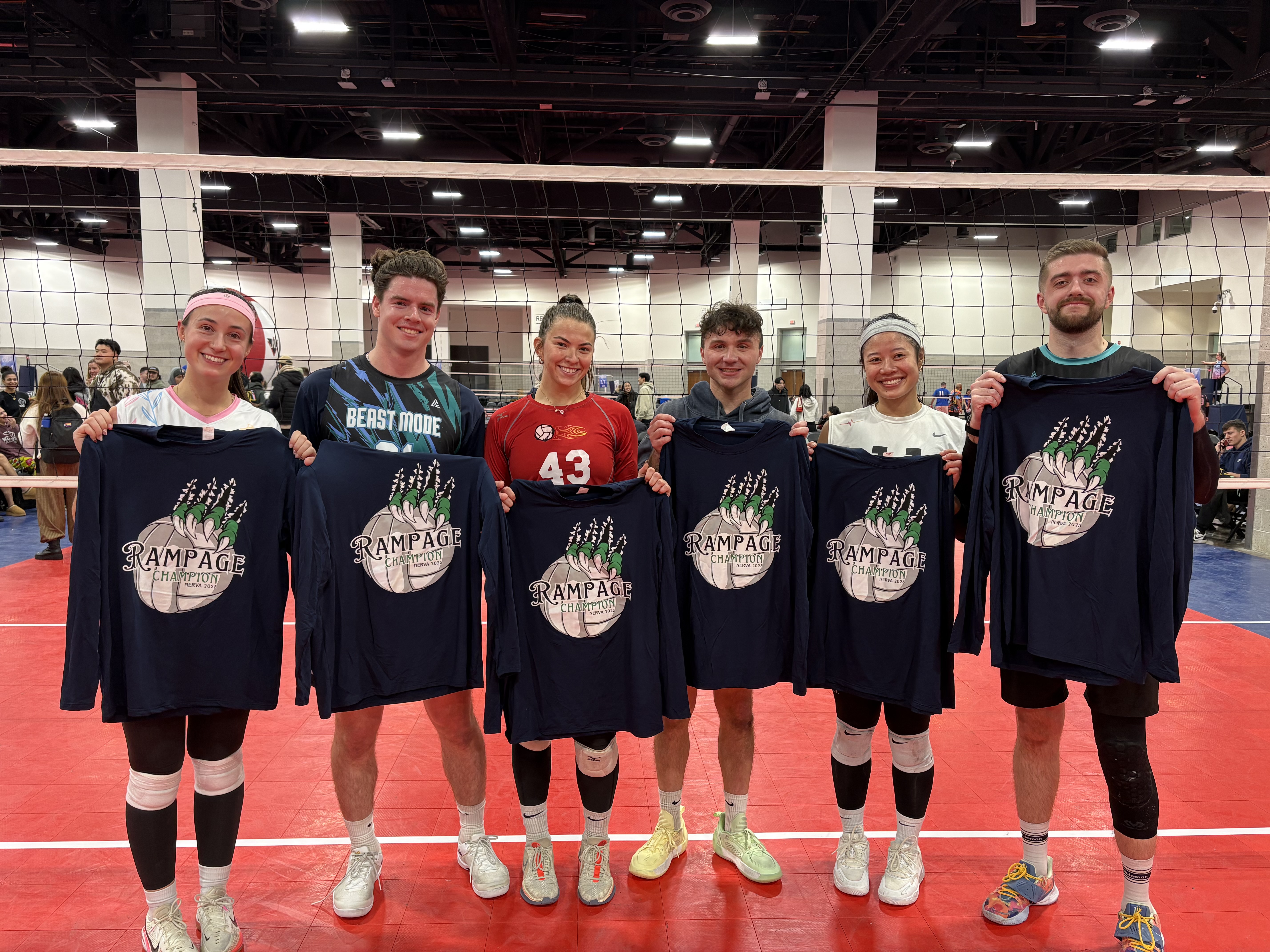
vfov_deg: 53.1
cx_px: 635
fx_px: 954
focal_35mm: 26
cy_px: 476
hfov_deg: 67.3
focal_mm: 5.96
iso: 100
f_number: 1.6
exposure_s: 1/60
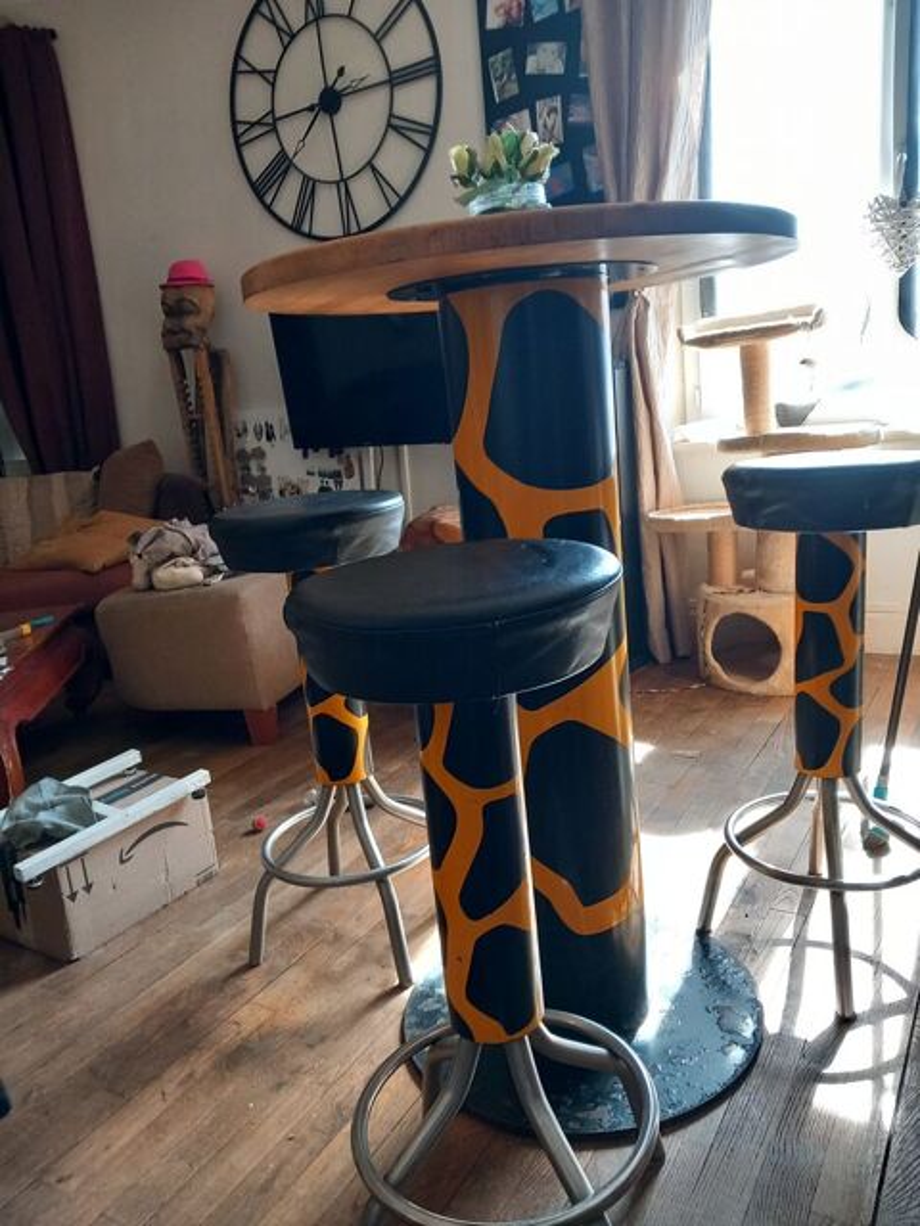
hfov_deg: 51.4
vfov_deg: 65.3
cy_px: 613
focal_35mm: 27
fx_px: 957
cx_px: 460
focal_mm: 4
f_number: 1.8
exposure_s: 1/33
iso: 250
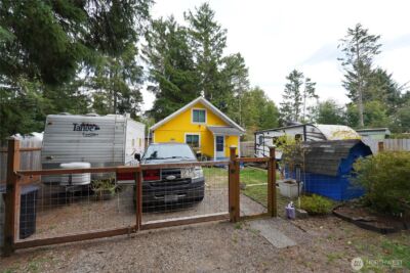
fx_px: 159
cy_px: 136
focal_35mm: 14
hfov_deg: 104.2
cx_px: 205
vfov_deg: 81.3
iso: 100
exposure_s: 1/125
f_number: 4.5
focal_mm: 14
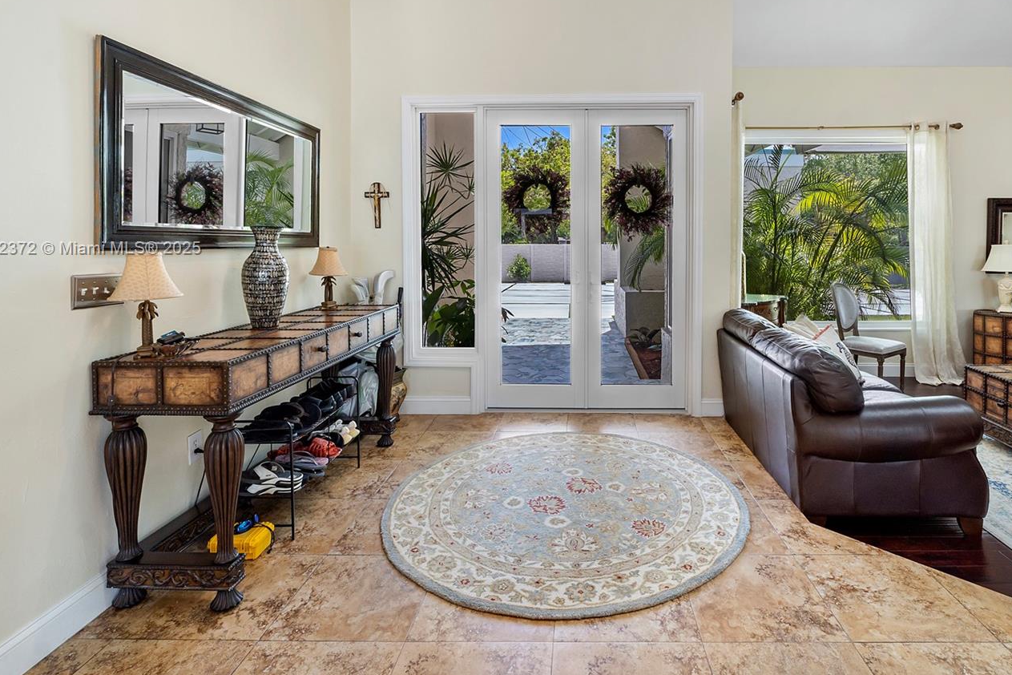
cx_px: 586
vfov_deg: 63.6
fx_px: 534
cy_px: 249
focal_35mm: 19
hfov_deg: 86.2
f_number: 11
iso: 160
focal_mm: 10
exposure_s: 1/13
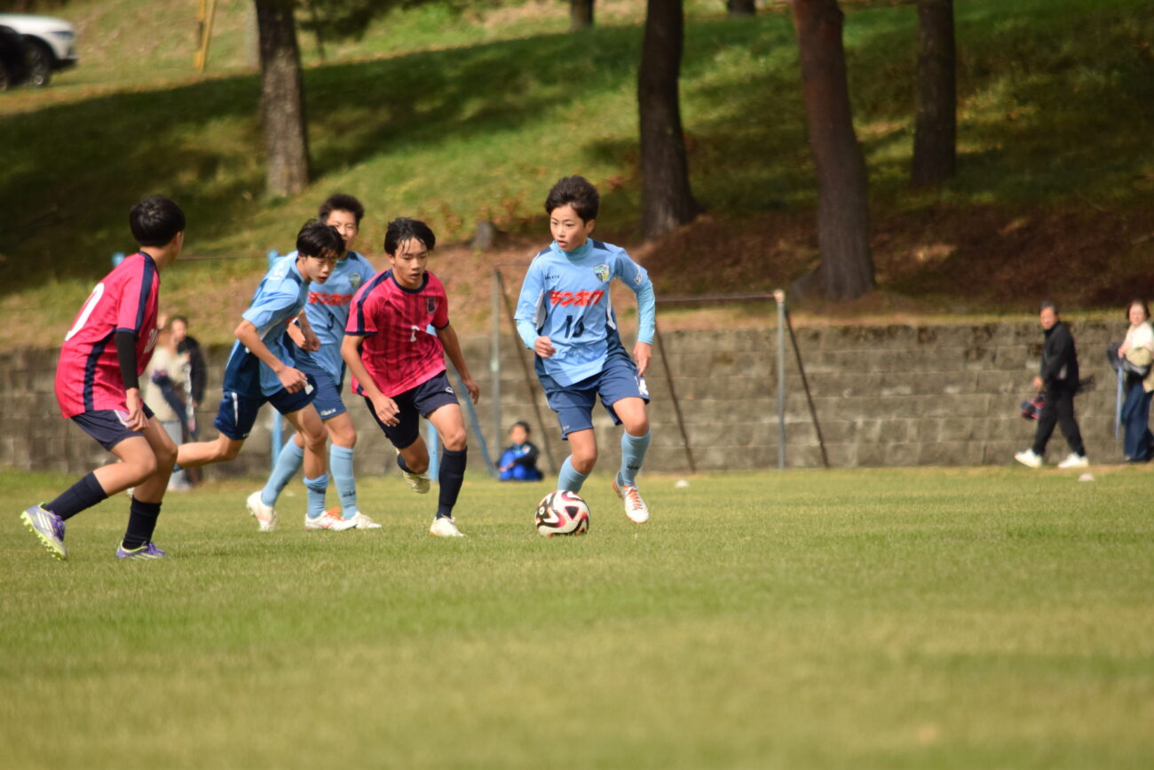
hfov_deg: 4.6
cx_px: 577
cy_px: 385
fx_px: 14426
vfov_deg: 3.1
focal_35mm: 450
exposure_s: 1/2000
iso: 500
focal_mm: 300
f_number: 5.6
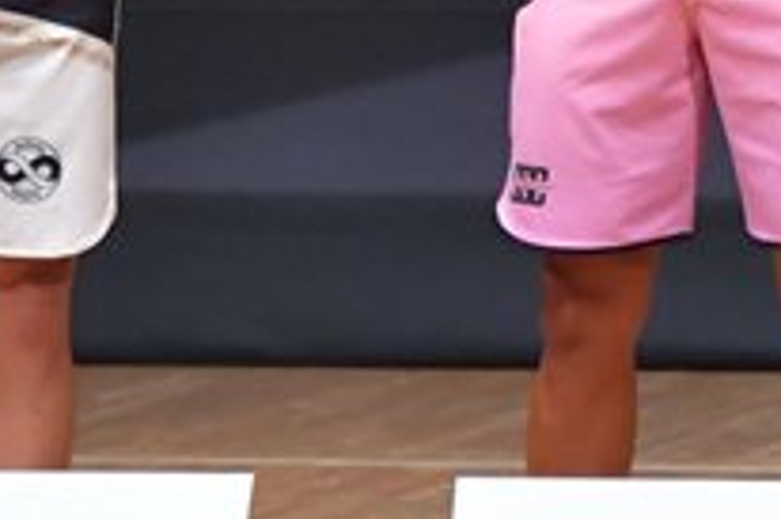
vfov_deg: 1.4
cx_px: 631
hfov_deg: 2.0
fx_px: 21980
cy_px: -129
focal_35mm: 1014
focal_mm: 180
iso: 6400
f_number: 5.6
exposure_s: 1/400
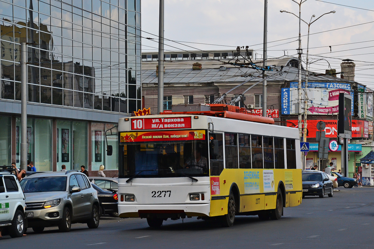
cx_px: 187
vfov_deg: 13.0
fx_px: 1091
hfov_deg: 19.5
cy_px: 124
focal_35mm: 105
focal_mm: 70
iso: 400
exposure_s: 1/800
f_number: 8
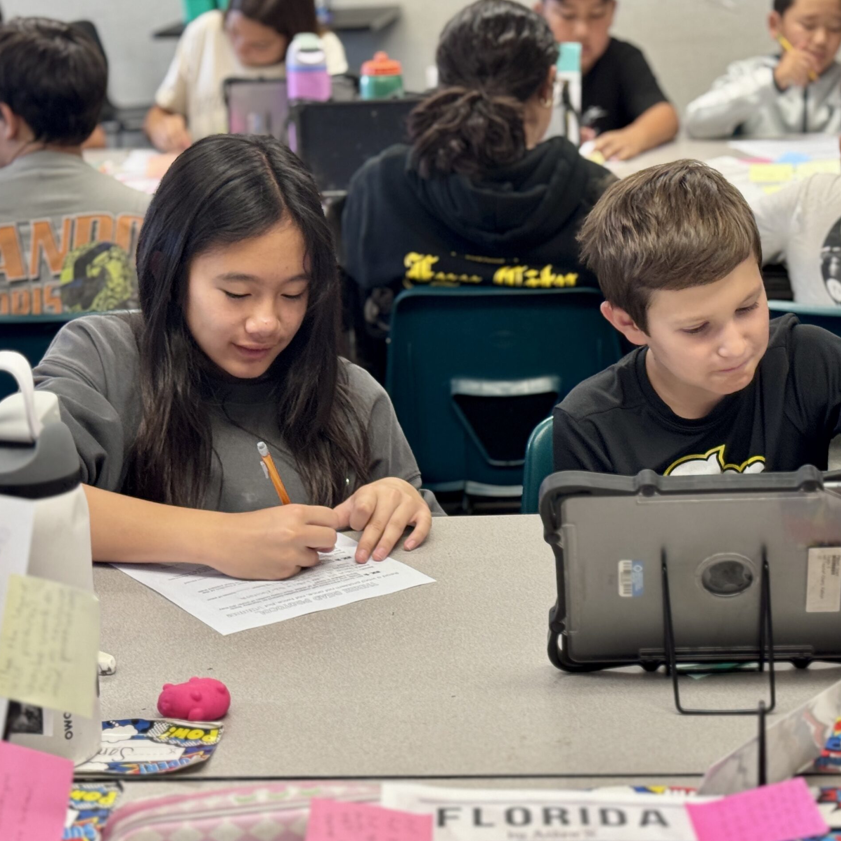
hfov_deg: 30.0
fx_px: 1567
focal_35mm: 57
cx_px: 464
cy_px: 423
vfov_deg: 30.0
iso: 160
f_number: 1.78
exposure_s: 1/60
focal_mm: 6.76
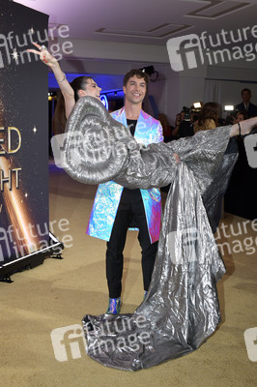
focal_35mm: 45
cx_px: 128
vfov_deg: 43.6
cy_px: 194
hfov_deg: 29.8
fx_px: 483
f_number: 6.3
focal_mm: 45
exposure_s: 1/250
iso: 1250
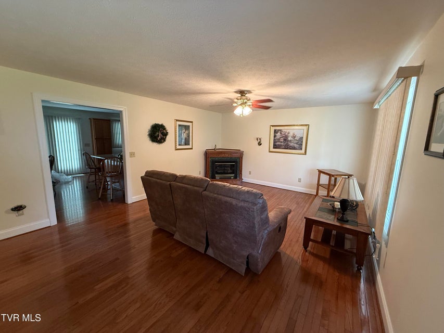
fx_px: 180
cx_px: 222
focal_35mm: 14
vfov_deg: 85.7
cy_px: 166
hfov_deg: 102.1
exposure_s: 1/60
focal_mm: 2.22
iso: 320
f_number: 2.2
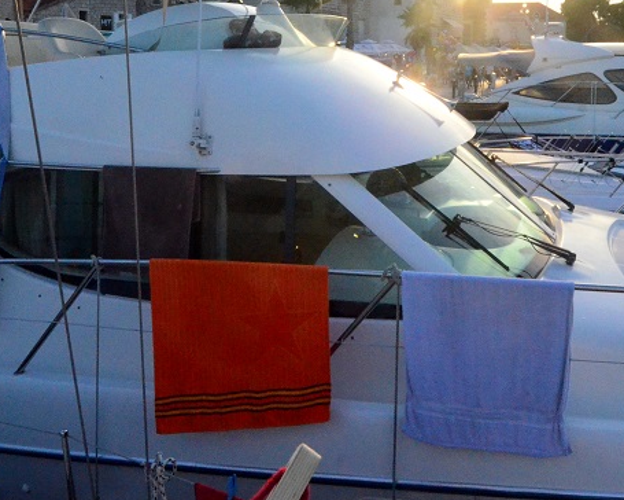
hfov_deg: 48.4
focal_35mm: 37
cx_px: 404
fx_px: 683
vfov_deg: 38.4
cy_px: 87
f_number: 14
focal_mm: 12
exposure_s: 1/800
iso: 5000
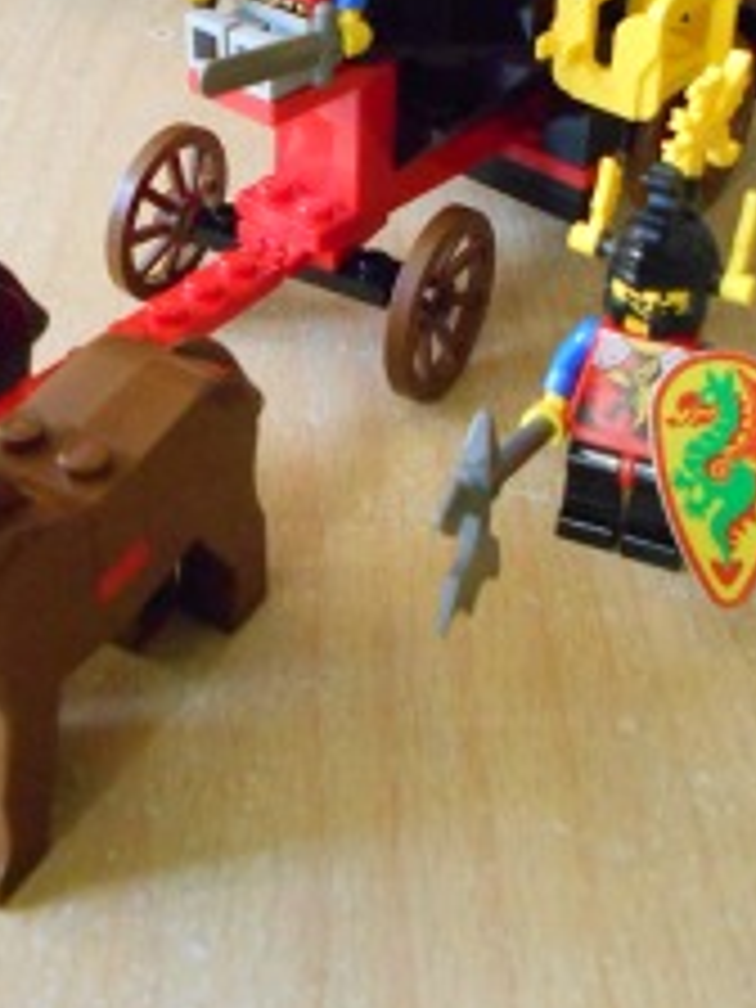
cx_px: 288
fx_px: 1514
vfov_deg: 35.1
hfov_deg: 27.9
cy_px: 135
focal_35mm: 52
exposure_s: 1/50
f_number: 3.2
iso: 800
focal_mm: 4.6
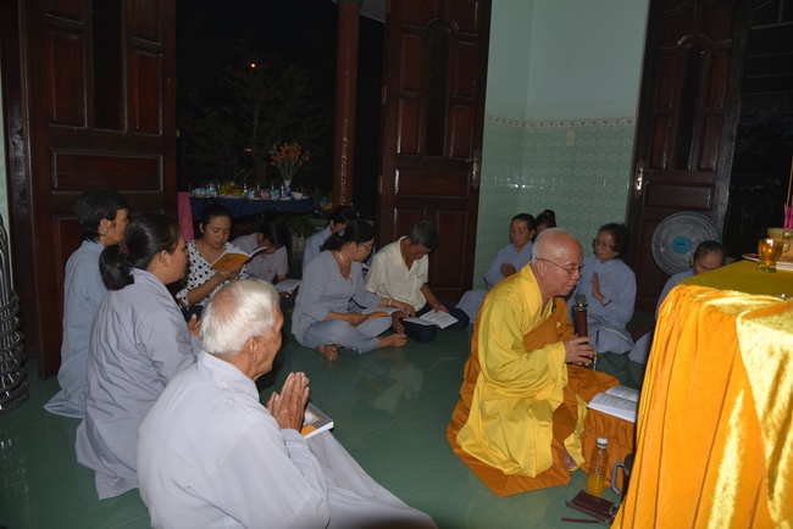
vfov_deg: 53.2
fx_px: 529
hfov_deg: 73.7
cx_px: 396
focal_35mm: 24
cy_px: 264
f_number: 4
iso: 100
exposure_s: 1/60
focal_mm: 24
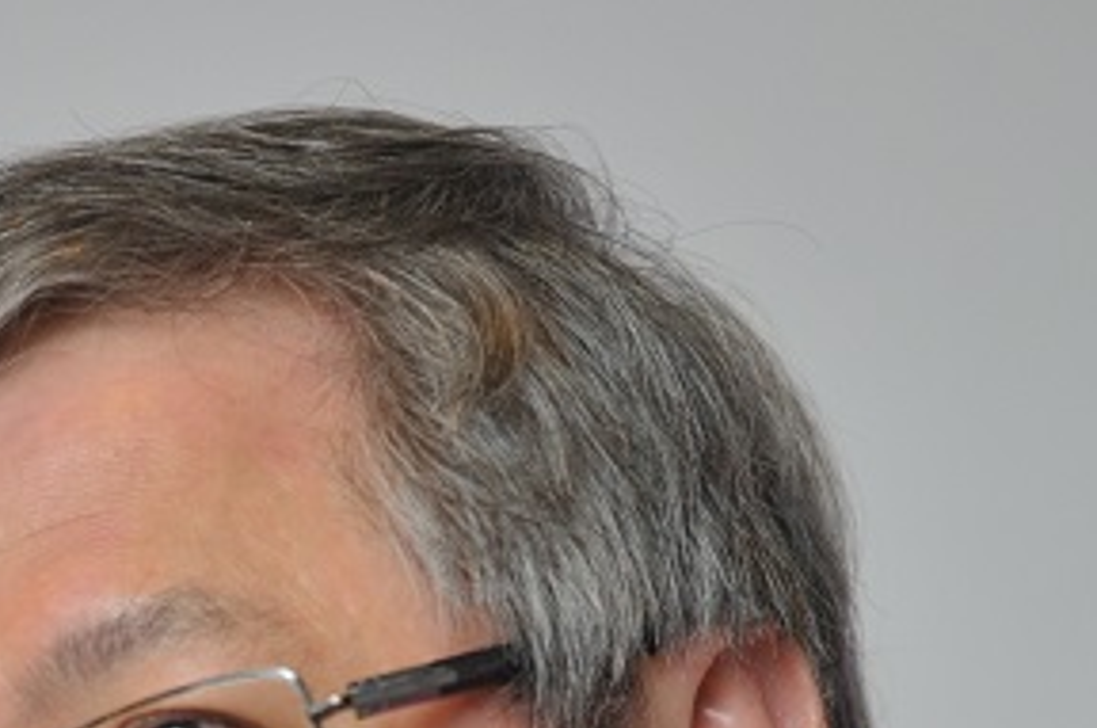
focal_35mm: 660
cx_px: -23
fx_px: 20078
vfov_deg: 2.1
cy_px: 1130
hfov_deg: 3.1
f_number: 2.8
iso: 800
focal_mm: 190
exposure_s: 1/125
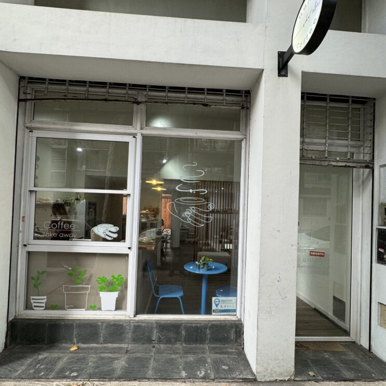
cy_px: 208
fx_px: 214
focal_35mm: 17
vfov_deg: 83.8
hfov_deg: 84.0
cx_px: 191
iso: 100
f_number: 2.2
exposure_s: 1/100
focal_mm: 2.22
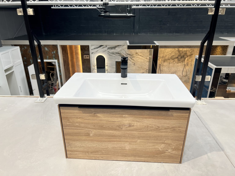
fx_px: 177
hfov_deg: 67.3
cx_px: 118
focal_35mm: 26
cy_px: 88
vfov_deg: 53.1
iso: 32
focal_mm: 5.7
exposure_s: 1/124
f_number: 1.5
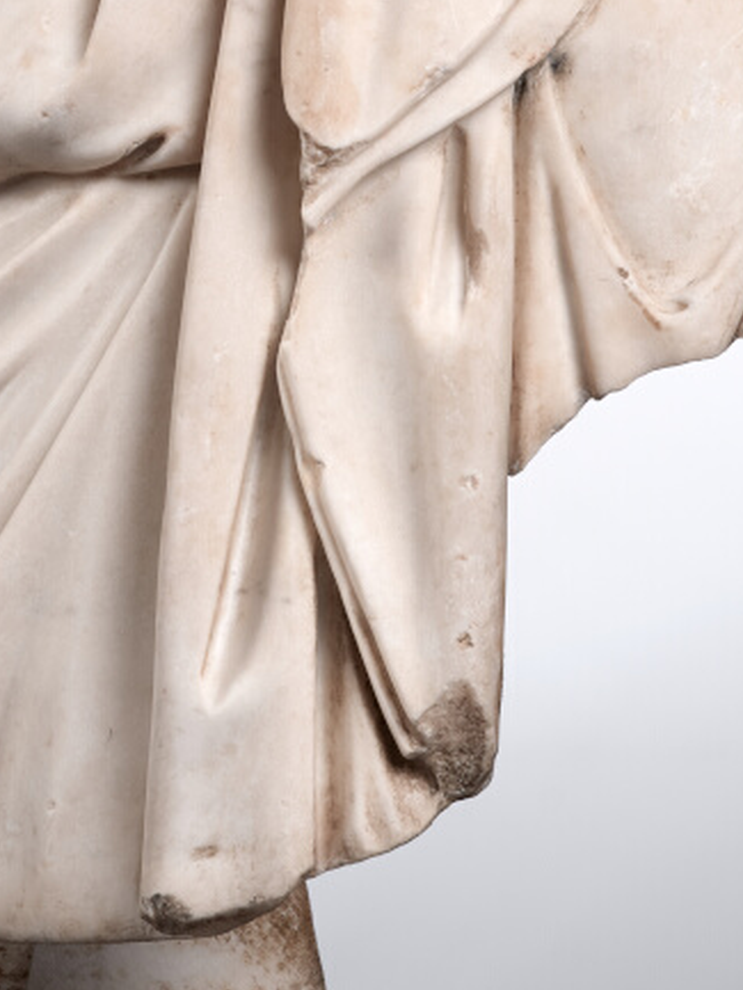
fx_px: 5549
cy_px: -56
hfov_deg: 7.6
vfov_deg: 10.1
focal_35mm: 194
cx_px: 89
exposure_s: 1/125
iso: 200
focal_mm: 80
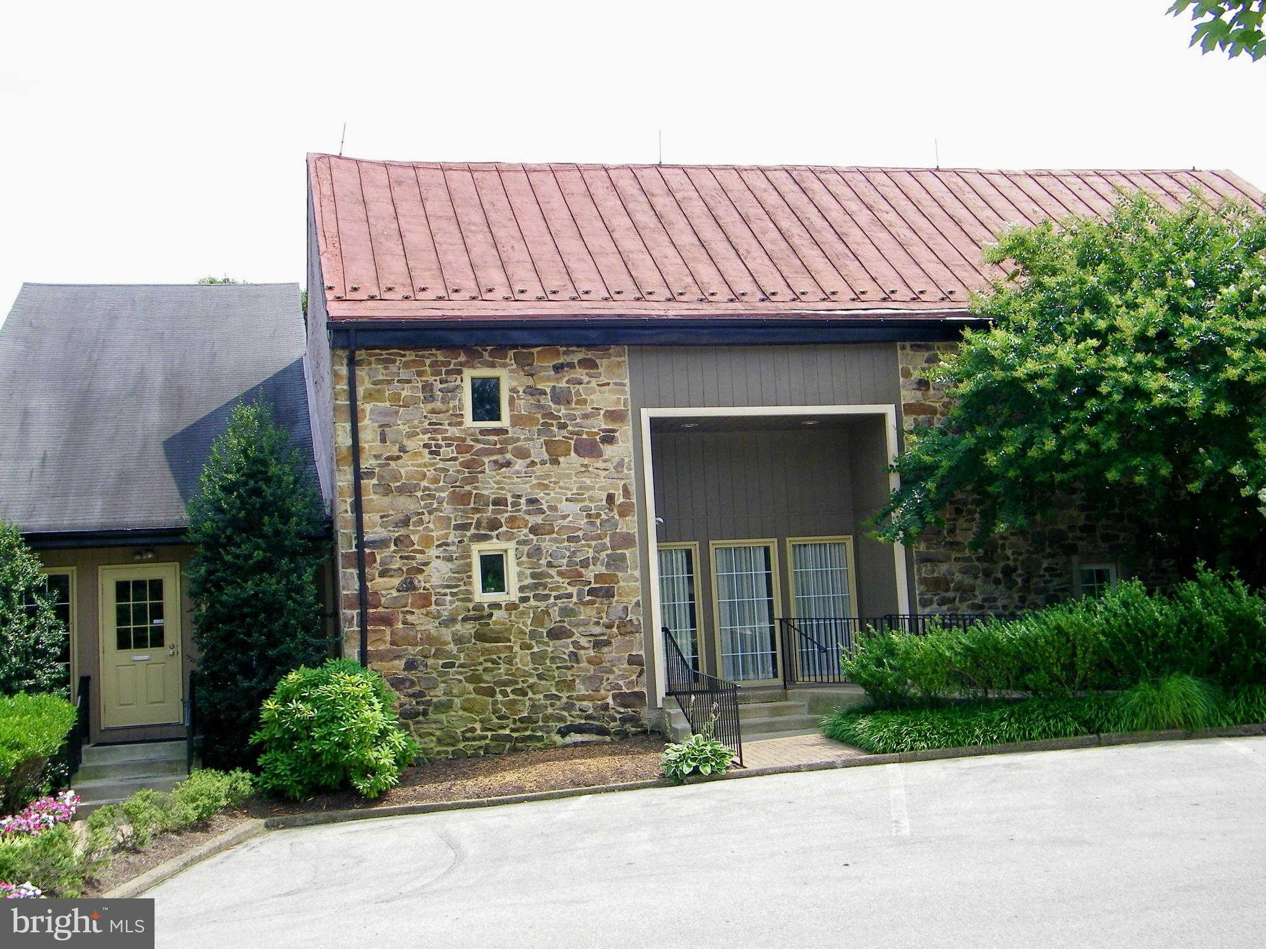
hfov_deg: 44.8
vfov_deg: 34.3
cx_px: 633
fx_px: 1536
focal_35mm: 42
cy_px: 474
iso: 80
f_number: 7.6
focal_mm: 7.5
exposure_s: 1/125
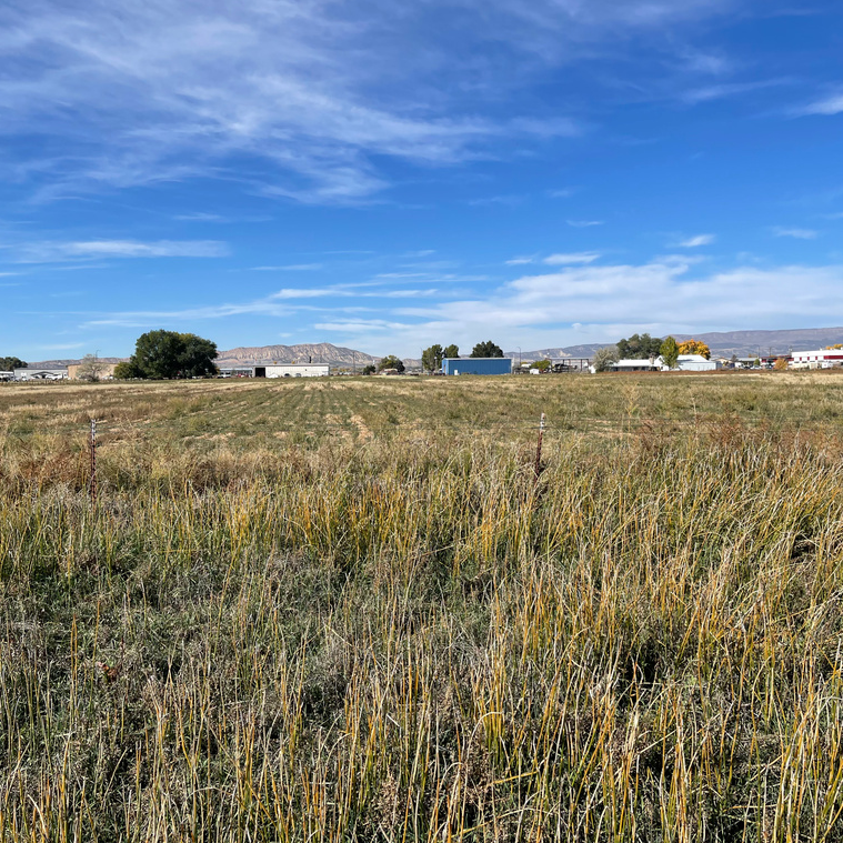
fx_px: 854
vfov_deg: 52.5
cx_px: 431
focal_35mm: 31
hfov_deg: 52.5
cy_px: 424
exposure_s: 1/3922
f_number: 1.6
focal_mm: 5.1
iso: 32
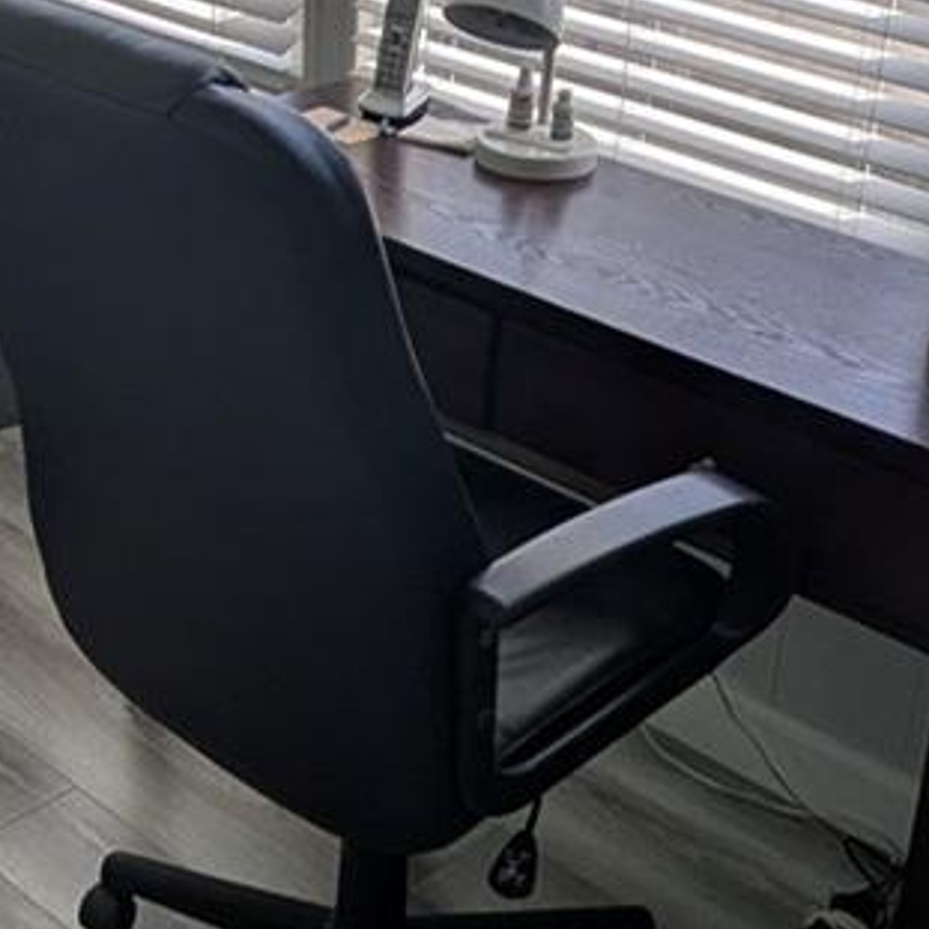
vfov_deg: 28.9
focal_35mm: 59
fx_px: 1791
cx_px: 254
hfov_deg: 28.7
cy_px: 308
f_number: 2.2
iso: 41
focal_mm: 1.95
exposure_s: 1/327
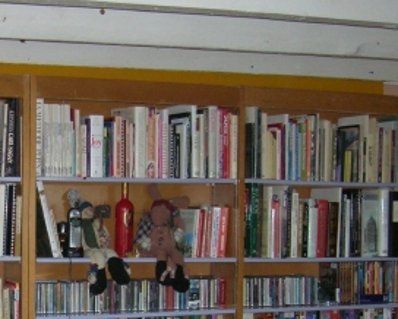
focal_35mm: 83
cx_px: 28
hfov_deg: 22.4
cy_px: 294
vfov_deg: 18.2
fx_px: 978
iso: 130
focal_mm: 5.7
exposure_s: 1/60.1
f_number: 2.9
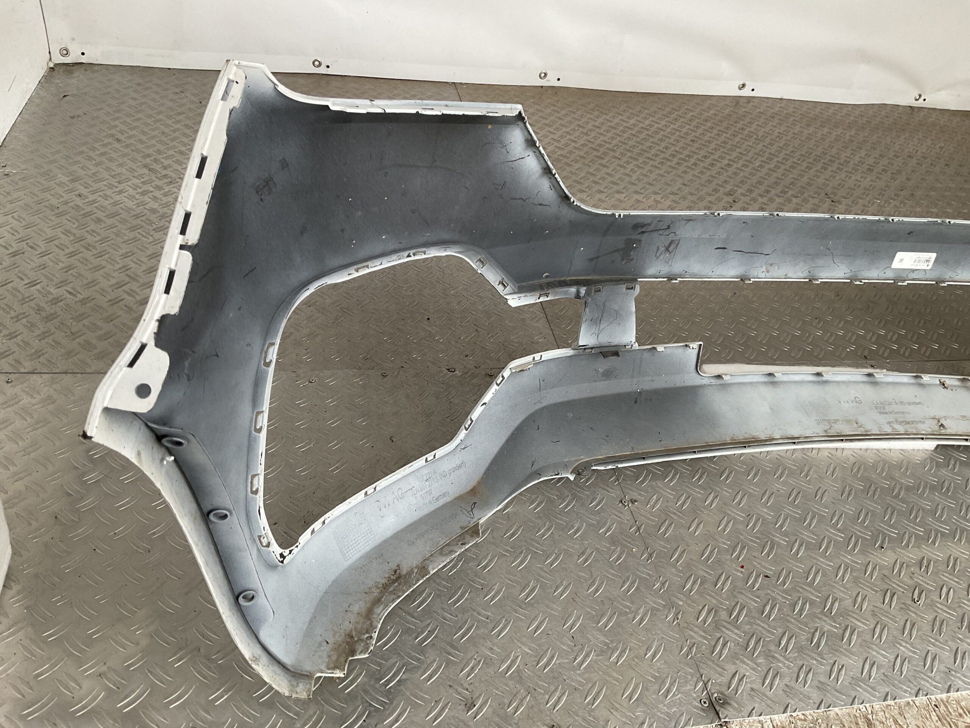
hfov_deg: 61.7
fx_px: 813
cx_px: 485
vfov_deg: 48.2
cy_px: 364
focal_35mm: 29
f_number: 1.8
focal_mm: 3
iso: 50
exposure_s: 1/120
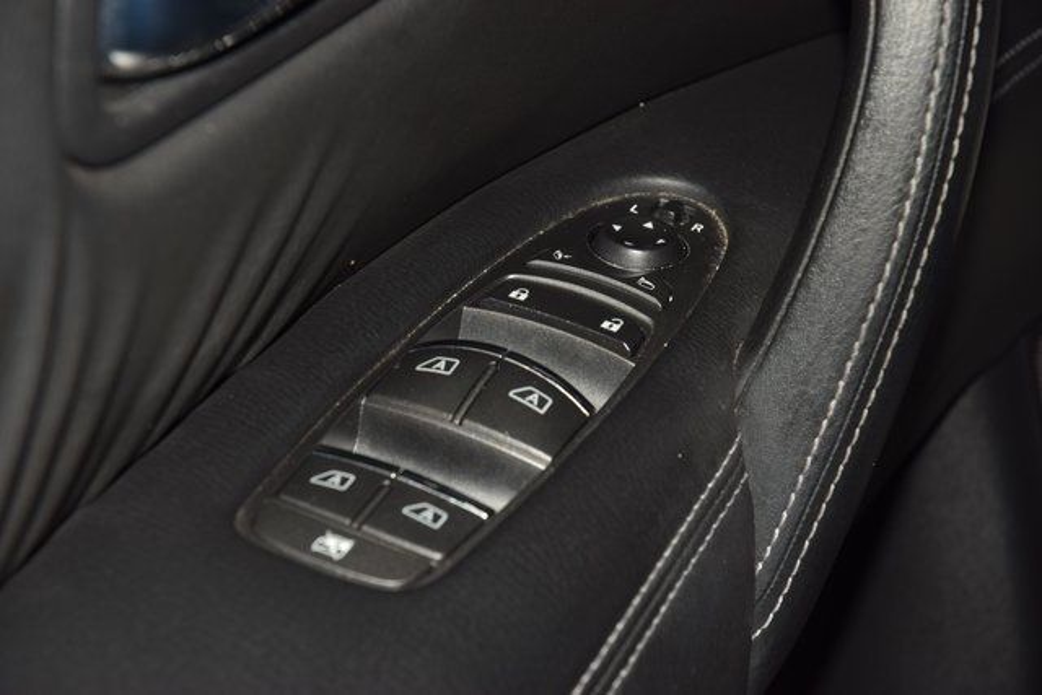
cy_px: 348
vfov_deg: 13.0
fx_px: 3040
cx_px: 521
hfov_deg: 19.5
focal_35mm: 105
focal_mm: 70
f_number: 8
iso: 100
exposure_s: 1/125
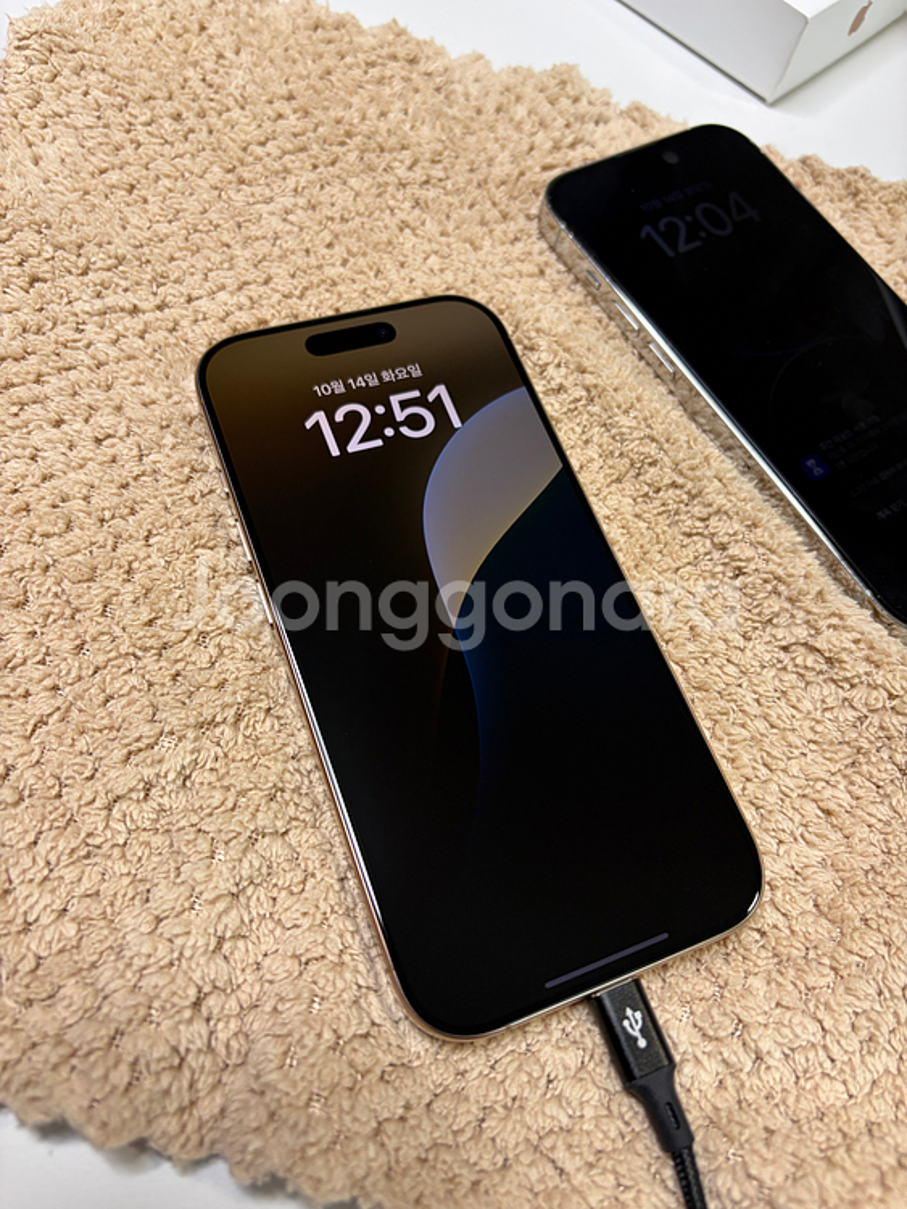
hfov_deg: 53.1
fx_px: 908
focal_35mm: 26
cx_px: 454
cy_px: 604
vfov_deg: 67.3
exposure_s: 1/60
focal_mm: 5.96
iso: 125
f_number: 1.6
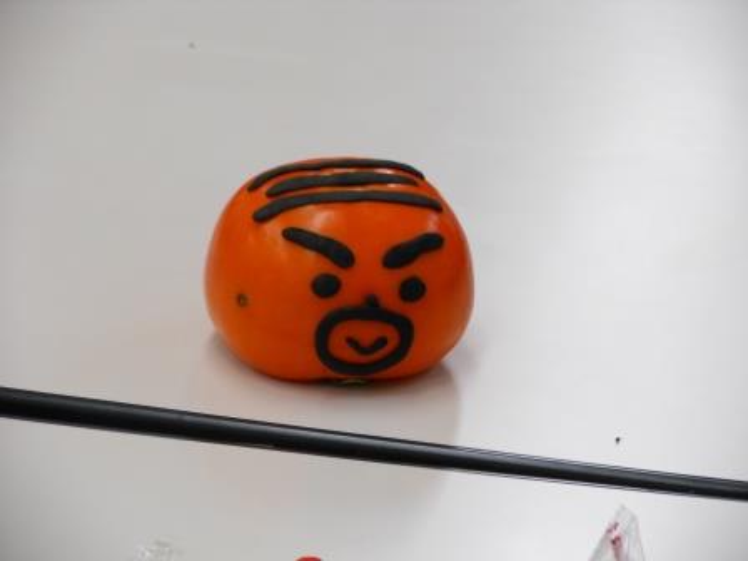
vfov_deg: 7.6
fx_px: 4235
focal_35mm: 196
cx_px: 374
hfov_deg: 10.1
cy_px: 280
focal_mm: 35
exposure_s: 1/60
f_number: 5.6
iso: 320
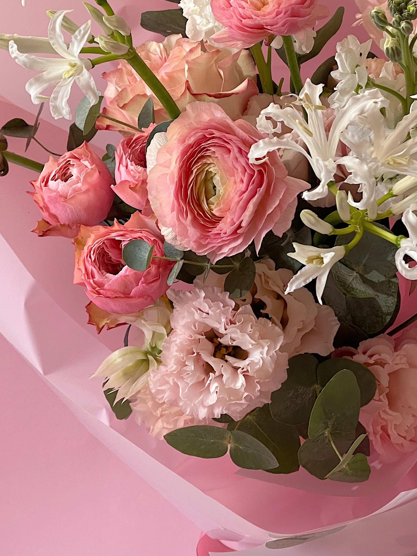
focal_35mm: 96
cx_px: 217
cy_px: 274
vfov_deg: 20.4
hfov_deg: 15.4
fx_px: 1542
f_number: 2.2
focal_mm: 7.5
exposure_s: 1/50
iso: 125
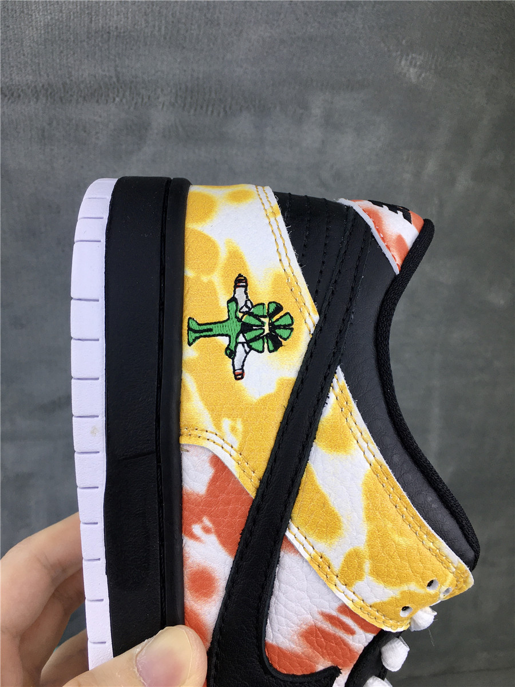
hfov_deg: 48.2
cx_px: 258
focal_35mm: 29
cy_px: 344
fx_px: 575
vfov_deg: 61.7
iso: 25
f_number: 2.2
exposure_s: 1/100
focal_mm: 4.15
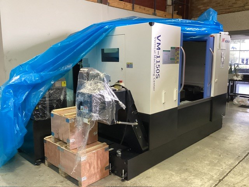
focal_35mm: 31
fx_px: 223
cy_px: 94
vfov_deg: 45.4
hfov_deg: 58.4
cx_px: 124
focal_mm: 3.3
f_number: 2.4
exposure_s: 1/50
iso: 250
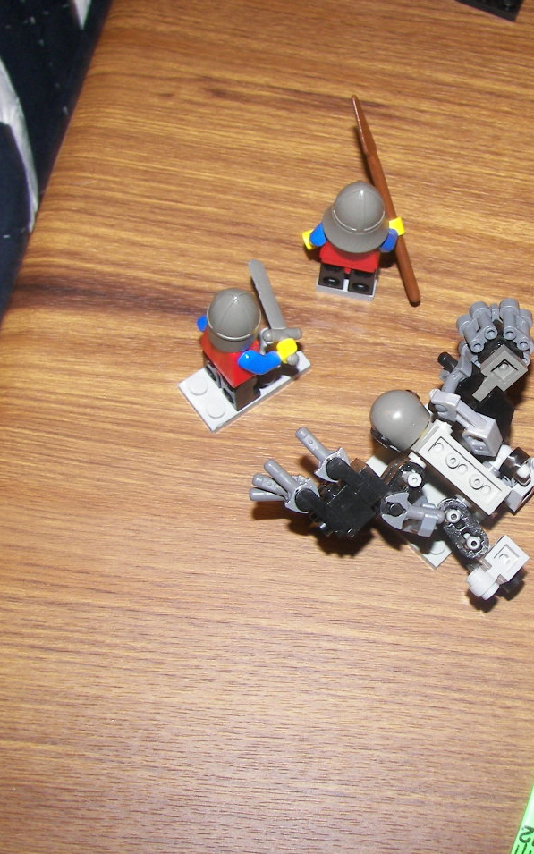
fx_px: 1257
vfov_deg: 37.5
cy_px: 428
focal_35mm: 54
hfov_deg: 23.7
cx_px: 418
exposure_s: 1/30
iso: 100
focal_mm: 6.4
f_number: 2.8
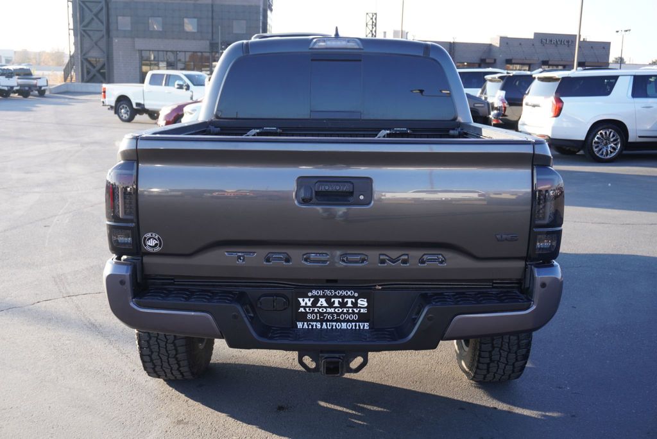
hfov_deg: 51.3
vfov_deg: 35.5
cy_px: 220
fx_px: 685
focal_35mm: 38
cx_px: 328
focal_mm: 25
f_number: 5
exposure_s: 1/80
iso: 100
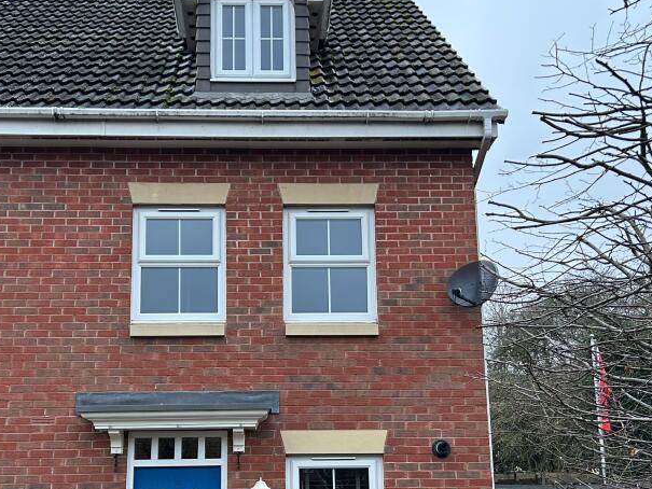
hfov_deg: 42.8
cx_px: 279
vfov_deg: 32.6
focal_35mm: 44
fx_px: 829
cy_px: 333
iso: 125
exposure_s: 1/121
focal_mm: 5.7
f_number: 1.5
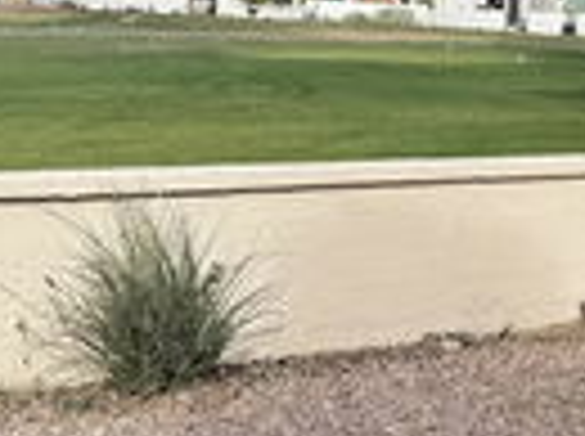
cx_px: 641
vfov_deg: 18.5
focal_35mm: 79
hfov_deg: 23.3
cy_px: 112
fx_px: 1333
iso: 80
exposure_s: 1/2525
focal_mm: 6.76
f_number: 1.78
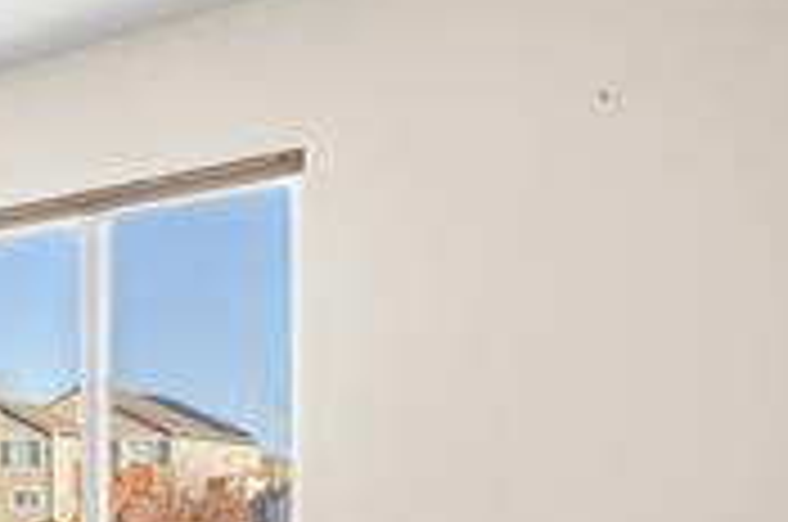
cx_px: -275
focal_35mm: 55
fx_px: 1202
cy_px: 500
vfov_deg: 23.7
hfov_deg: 28.6
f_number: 10
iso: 10000
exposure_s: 1/30
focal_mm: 15
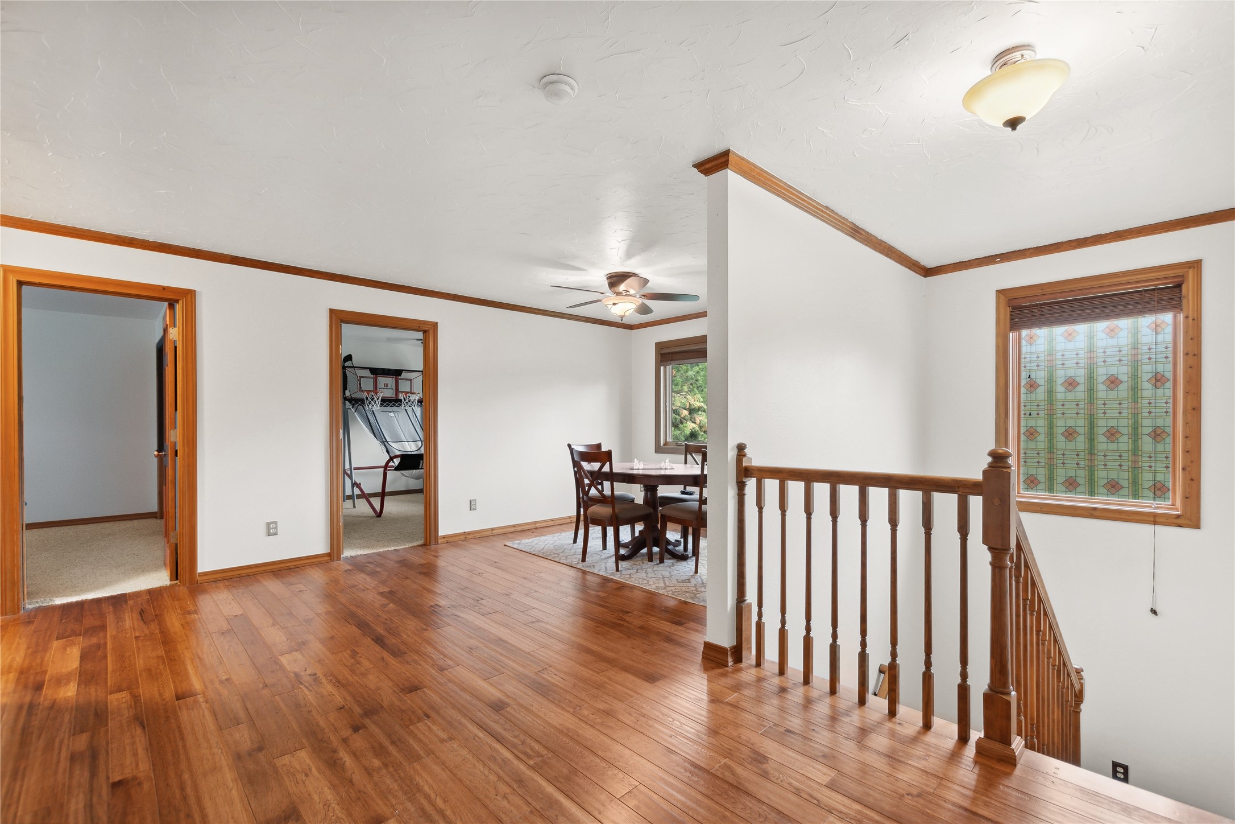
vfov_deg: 77.3
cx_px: 618
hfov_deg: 100.4
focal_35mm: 15
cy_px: 412
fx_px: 515
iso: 200
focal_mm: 10
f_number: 6.3
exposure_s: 1/4
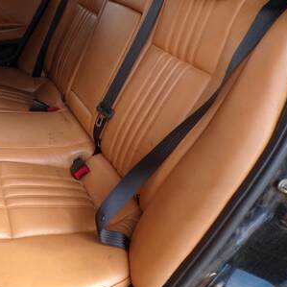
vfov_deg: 48.4
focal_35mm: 34
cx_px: 94
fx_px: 319
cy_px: 127
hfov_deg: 47.6
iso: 100
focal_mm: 4.3
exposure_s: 1/38
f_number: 4.4
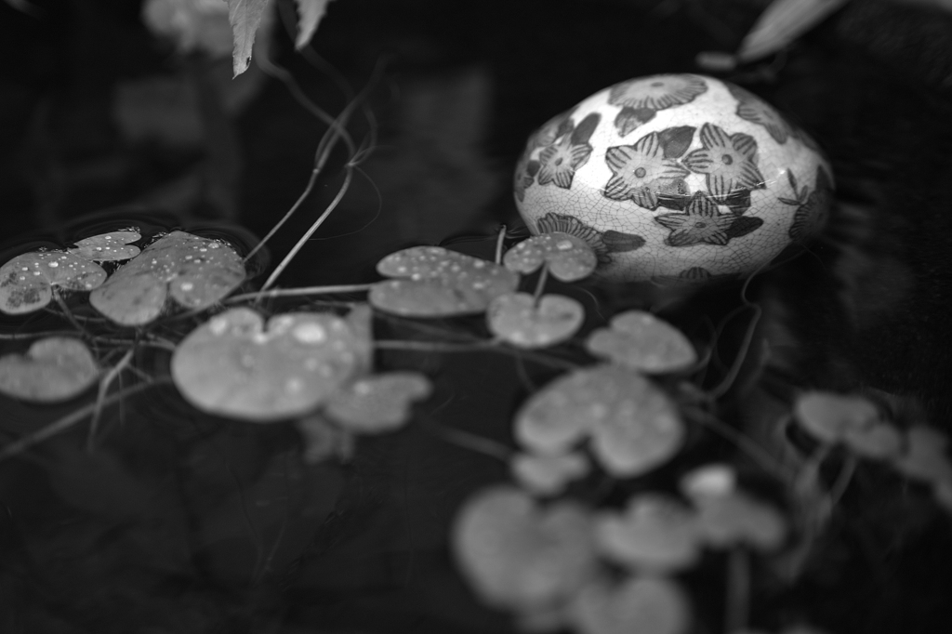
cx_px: 476
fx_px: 1084
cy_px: 317
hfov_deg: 47.4
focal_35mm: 41
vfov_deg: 32.6
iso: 200
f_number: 2.8
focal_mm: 24.2
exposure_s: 1/80
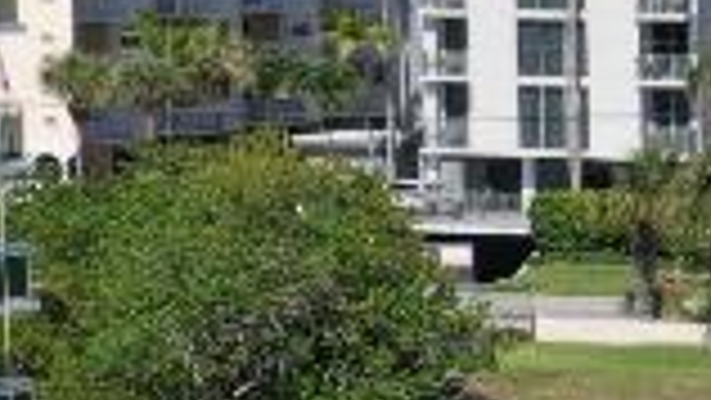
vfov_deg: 5.7
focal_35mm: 214
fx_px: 4036
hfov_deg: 8.8
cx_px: 1886
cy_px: 369
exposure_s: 1/500
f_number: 6.3
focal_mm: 10.26
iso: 100
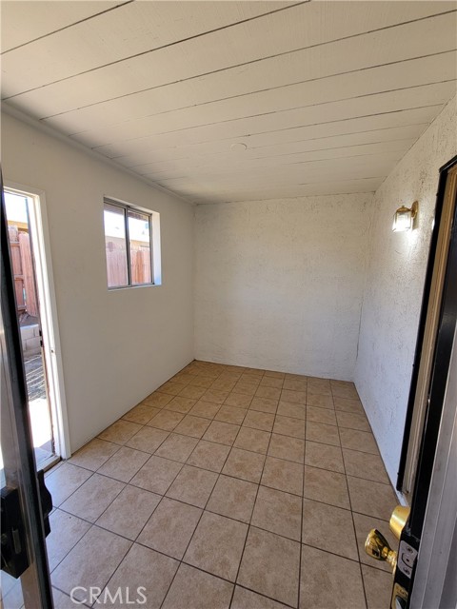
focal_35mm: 13
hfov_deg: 89.9
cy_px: 304
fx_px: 229
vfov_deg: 106.2
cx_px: 228
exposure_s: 1/120
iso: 80
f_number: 2.2
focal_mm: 2.2
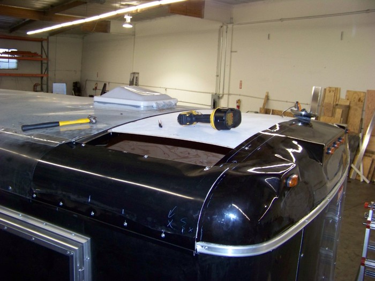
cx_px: 188
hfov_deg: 51.4
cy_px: 140
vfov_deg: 39.7
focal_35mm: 36
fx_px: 390
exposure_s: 1/30
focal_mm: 5.85
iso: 200
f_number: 2.8
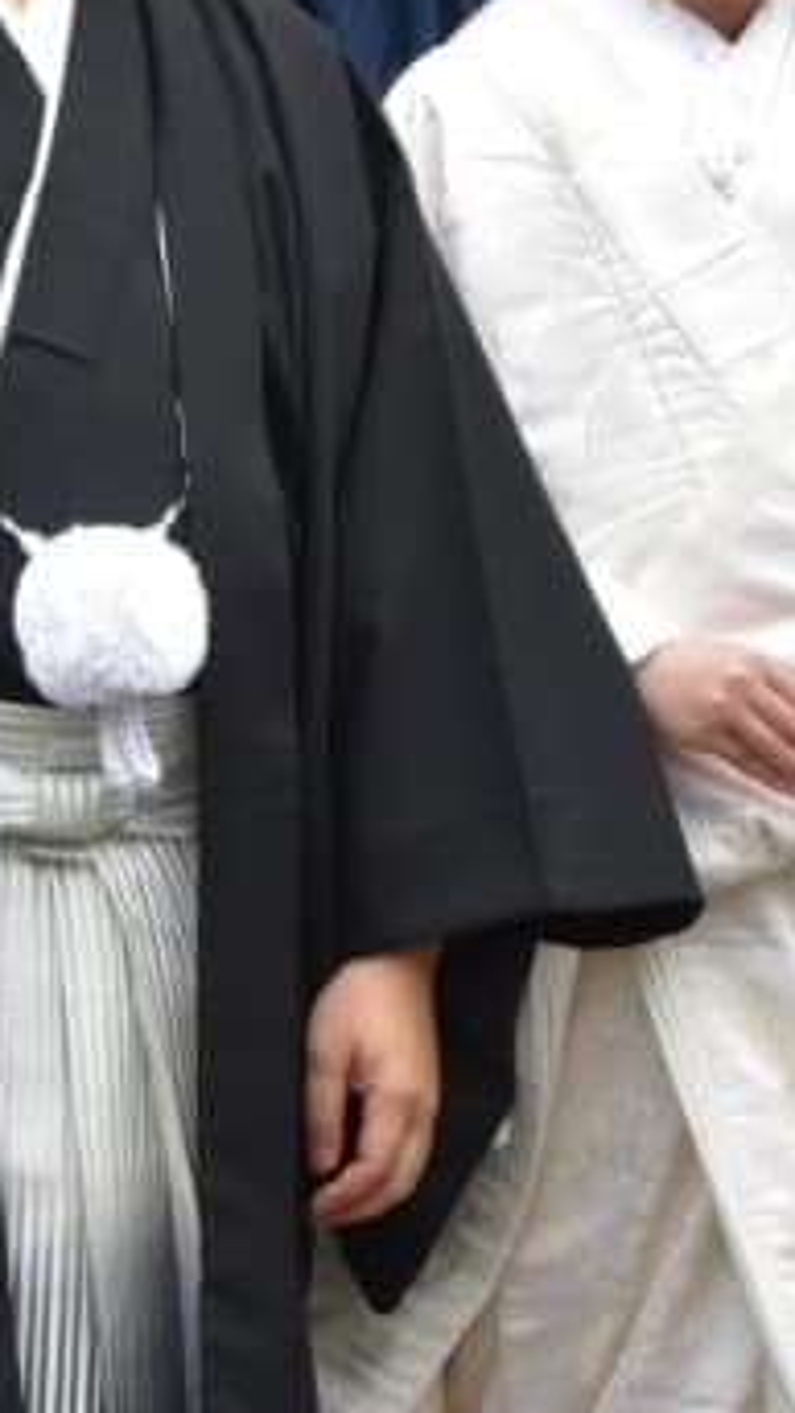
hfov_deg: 5.3
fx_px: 8655
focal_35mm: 231
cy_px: 196
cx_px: 136
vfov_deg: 9.3
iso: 2000
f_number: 7.1
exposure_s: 1/640
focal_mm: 70
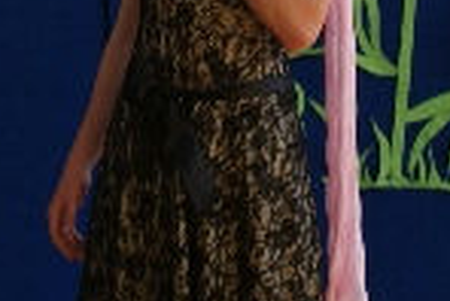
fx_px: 3656
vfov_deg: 4.7
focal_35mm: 292
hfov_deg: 7.0
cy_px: -227
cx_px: 49
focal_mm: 45
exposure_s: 1/80
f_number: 5.6
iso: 200
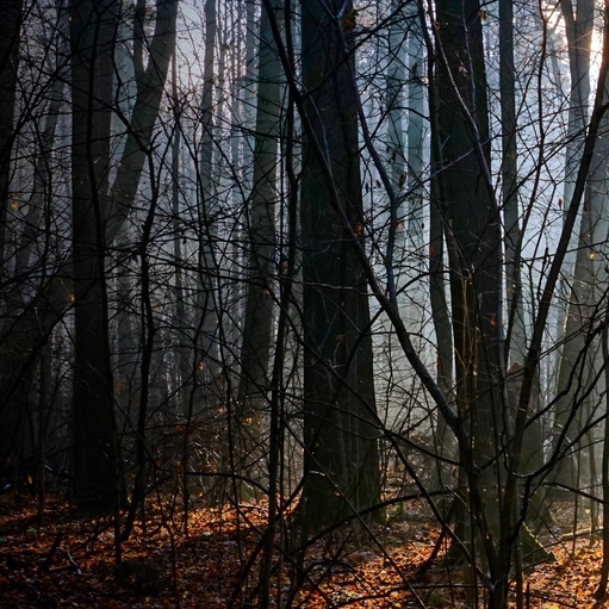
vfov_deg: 14.3
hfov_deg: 13.8
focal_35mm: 122
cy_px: 376
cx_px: 746
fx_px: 2432
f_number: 7.1
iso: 640
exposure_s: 1/200
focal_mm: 35
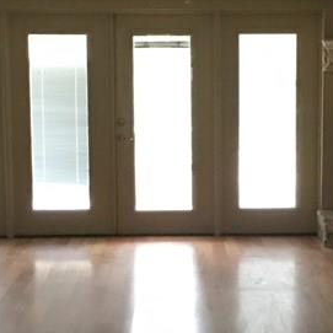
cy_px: 225
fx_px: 1056
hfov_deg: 17.9
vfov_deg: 17.9
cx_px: 213
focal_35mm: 97
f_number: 2.2
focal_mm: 4.15
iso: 100
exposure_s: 1/15
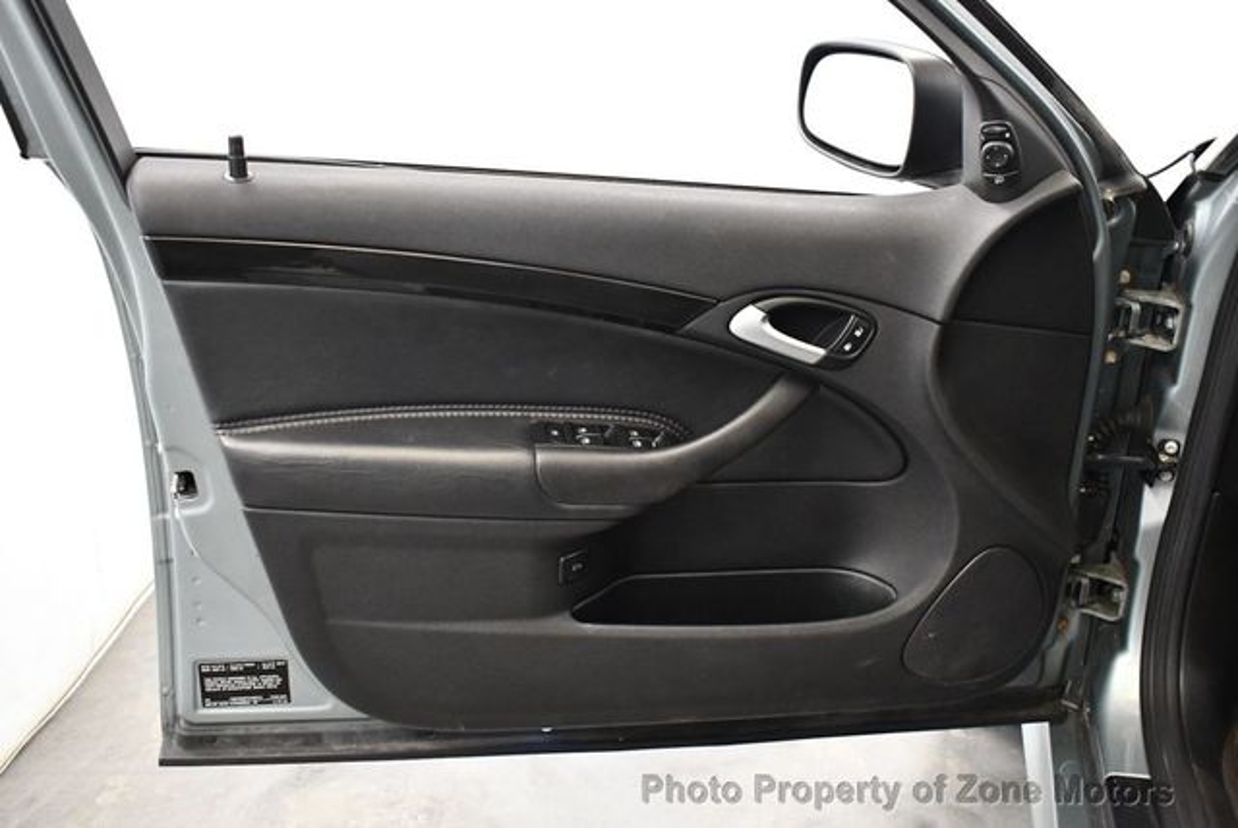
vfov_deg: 36.9
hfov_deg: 53.1
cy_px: 414
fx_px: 1239
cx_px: 619
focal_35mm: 36
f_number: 3.5
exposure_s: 1/100
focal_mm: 18
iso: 3200
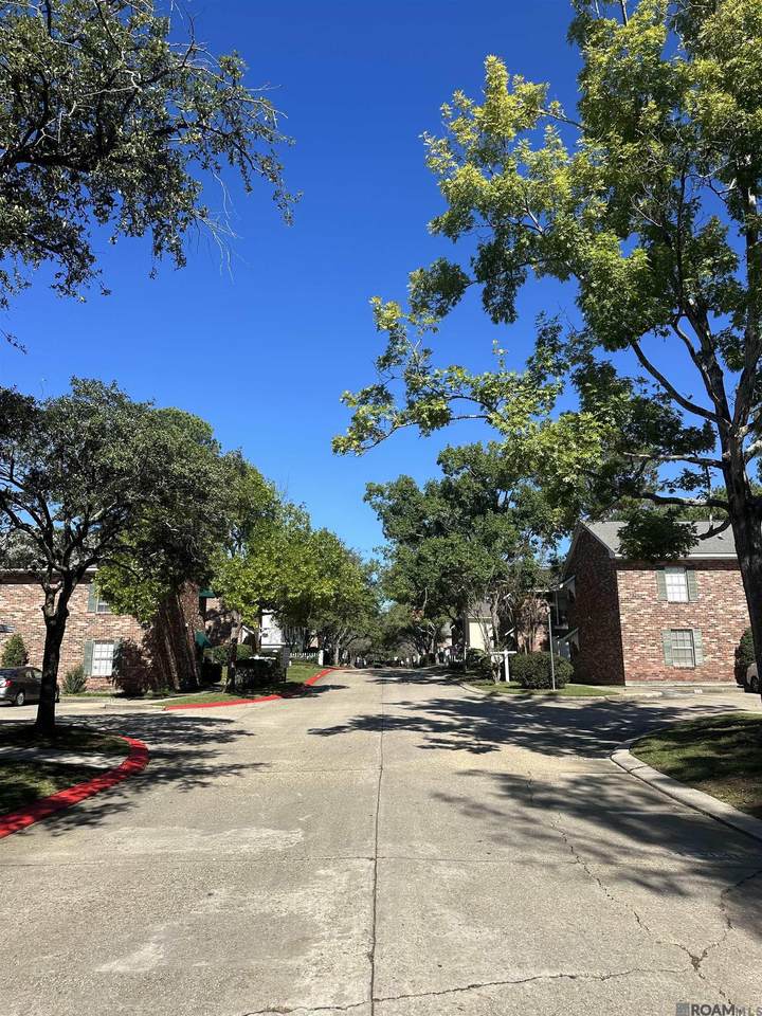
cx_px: 381
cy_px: 508
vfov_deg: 71.6
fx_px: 704
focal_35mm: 24
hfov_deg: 56.8
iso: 80
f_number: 1.78
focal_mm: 6.86
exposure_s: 1/4184
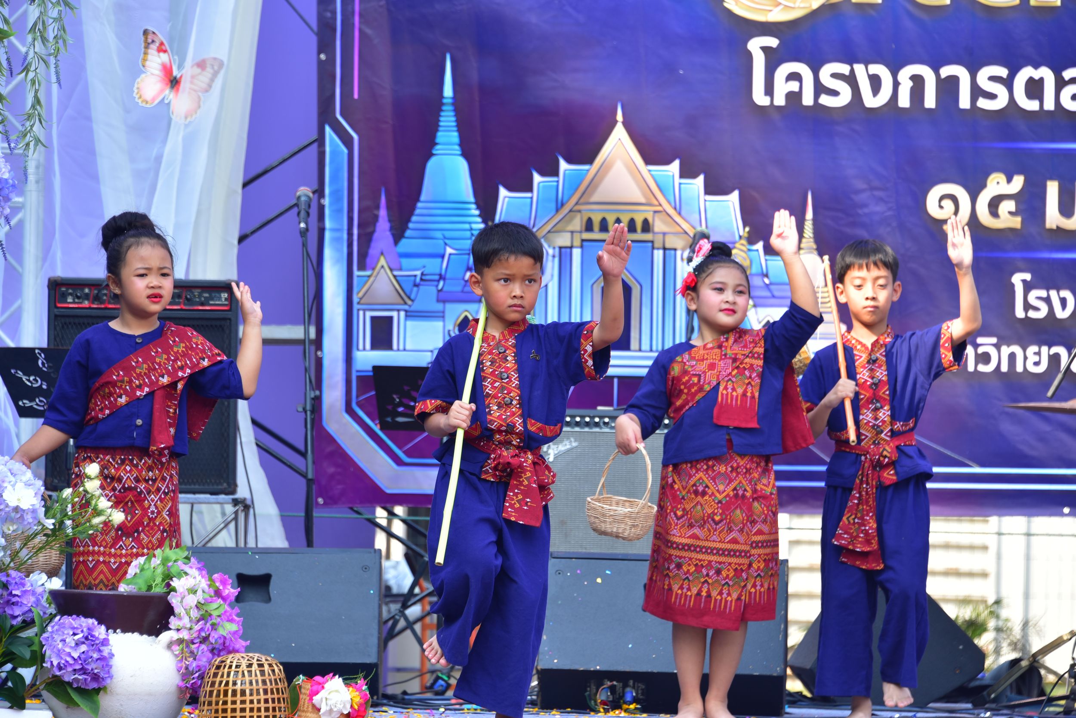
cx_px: 538
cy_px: 359
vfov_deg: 7.6
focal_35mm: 180
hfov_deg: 11.4
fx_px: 5382
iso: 200
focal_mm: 180
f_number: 6.3
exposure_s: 1/160
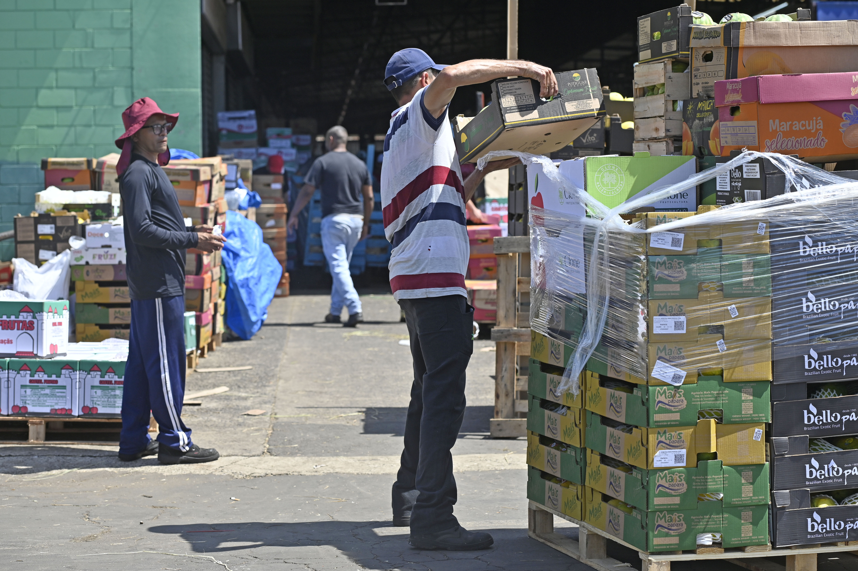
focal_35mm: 85
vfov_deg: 16.1
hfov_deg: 23.9
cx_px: 429
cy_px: 286
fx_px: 2024
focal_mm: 85
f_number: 5.6
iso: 250
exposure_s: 1/1250
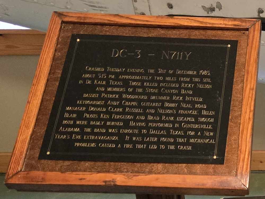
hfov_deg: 73.9
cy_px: 100
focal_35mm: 23
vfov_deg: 58.9
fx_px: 176
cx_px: 132
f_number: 1.8
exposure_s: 1/120
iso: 1000
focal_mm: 5.4
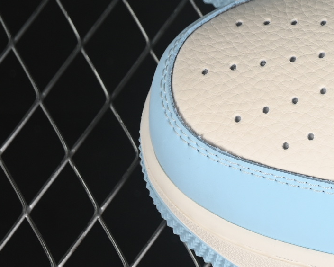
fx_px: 2748
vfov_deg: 5.5
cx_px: 601
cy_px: -48
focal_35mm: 278
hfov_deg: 6.8
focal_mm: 50
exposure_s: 1/80
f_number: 7.1
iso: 160
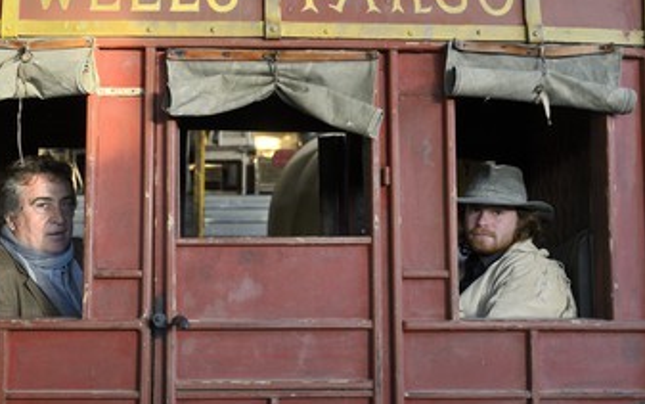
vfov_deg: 21.3
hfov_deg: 33.4
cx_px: 285
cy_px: 159
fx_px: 1073
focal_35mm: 61
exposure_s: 1/200
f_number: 4
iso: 1600
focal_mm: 48
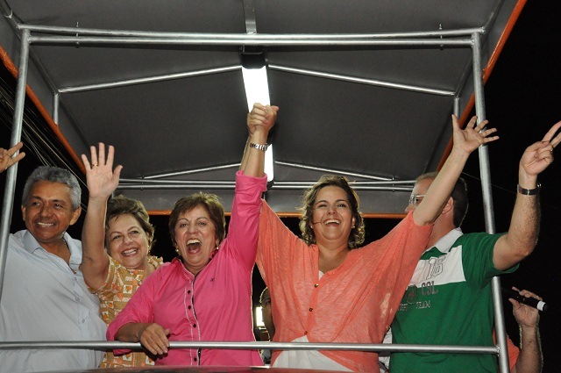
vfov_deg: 22.6
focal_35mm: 60
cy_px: 186
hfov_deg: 33.4
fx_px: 934
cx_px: 280
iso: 3200
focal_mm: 40
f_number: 8
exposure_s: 1/125
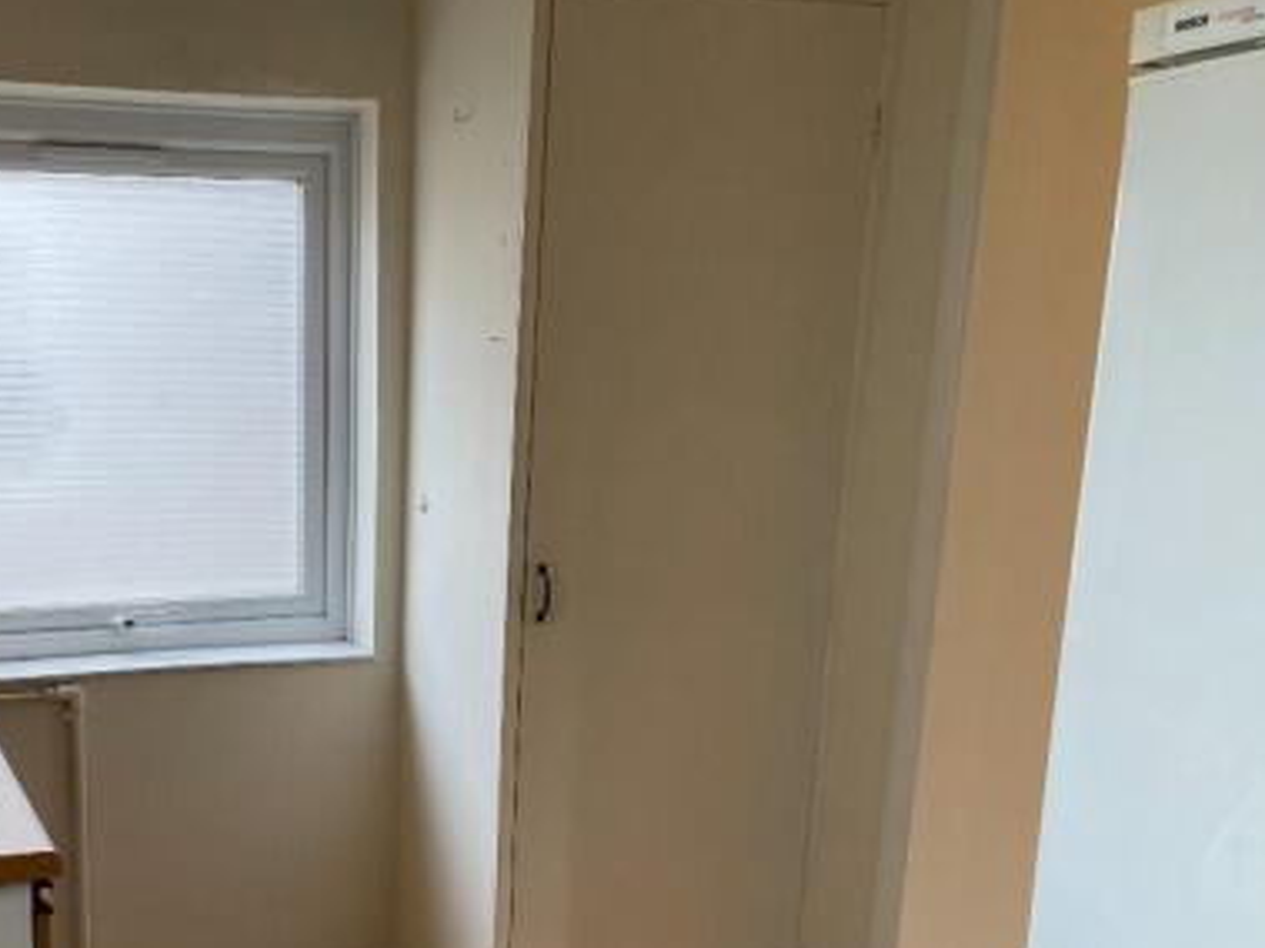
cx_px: 305
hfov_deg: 45.1
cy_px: 709
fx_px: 1461
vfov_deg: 35.2
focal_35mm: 40
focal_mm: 4.2
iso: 125
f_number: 1.6
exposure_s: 1/121
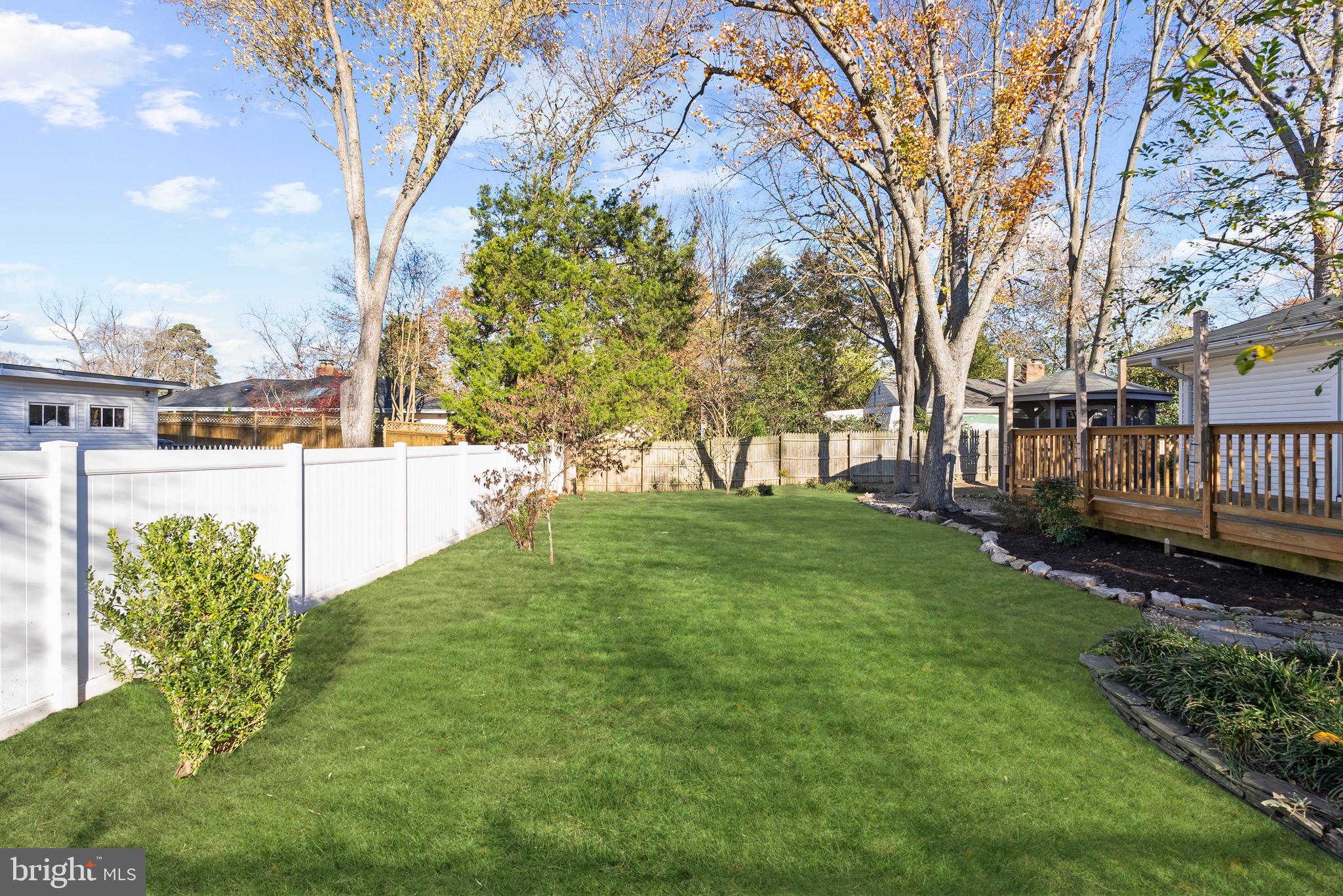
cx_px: 672
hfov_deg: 95.0
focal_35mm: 16
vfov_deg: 72.1
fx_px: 616
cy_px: 448
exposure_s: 1/125
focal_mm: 16.5
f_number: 6.3
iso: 200
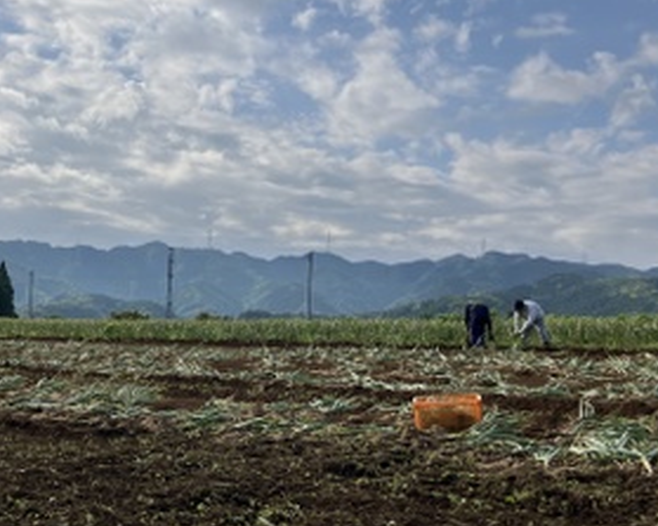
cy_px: 328
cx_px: 241
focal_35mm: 47
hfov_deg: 39.3
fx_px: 915
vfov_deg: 31.9
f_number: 1.8
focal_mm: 3.99
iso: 32
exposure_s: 1/3247
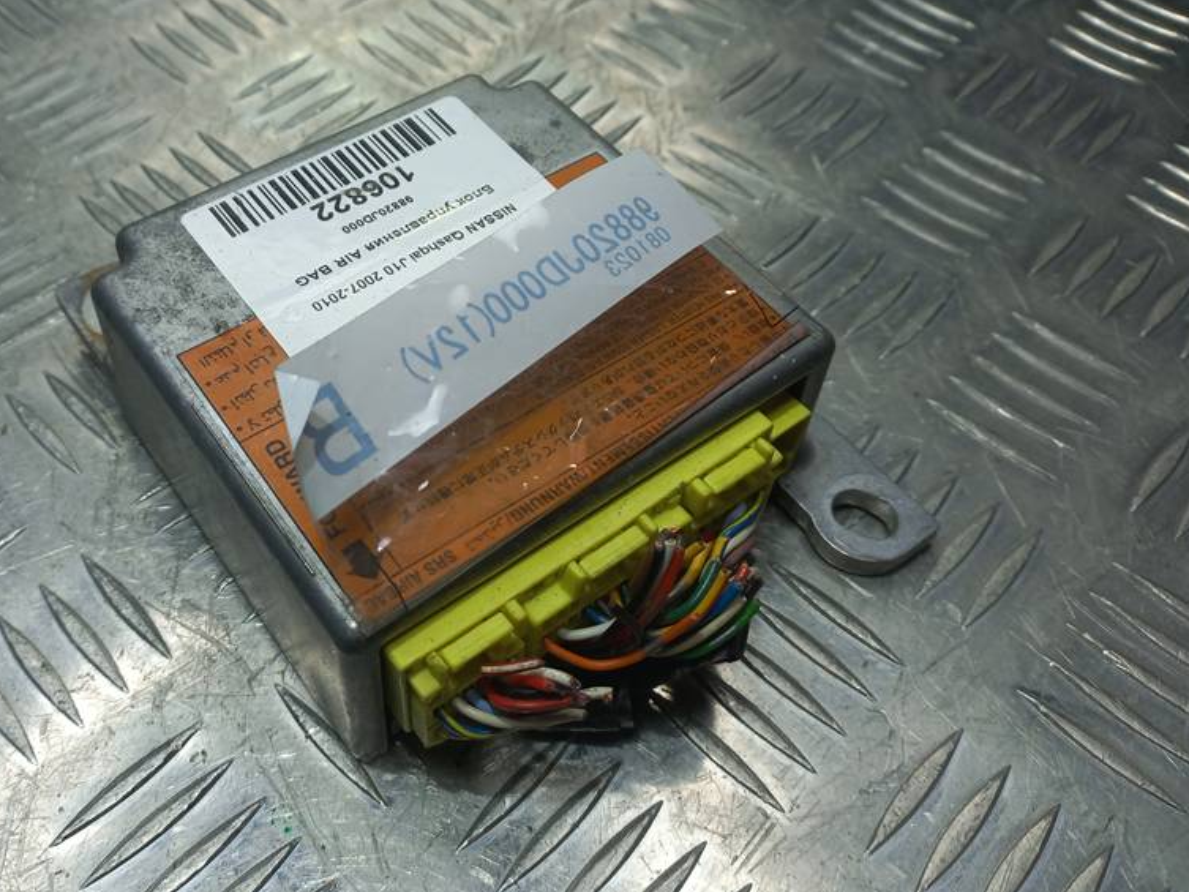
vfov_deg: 41.7
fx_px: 1168
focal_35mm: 34
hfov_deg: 53.5
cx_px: 469
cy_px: 398
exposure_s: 1/100
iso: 25
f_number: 1.8
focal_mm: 4.6
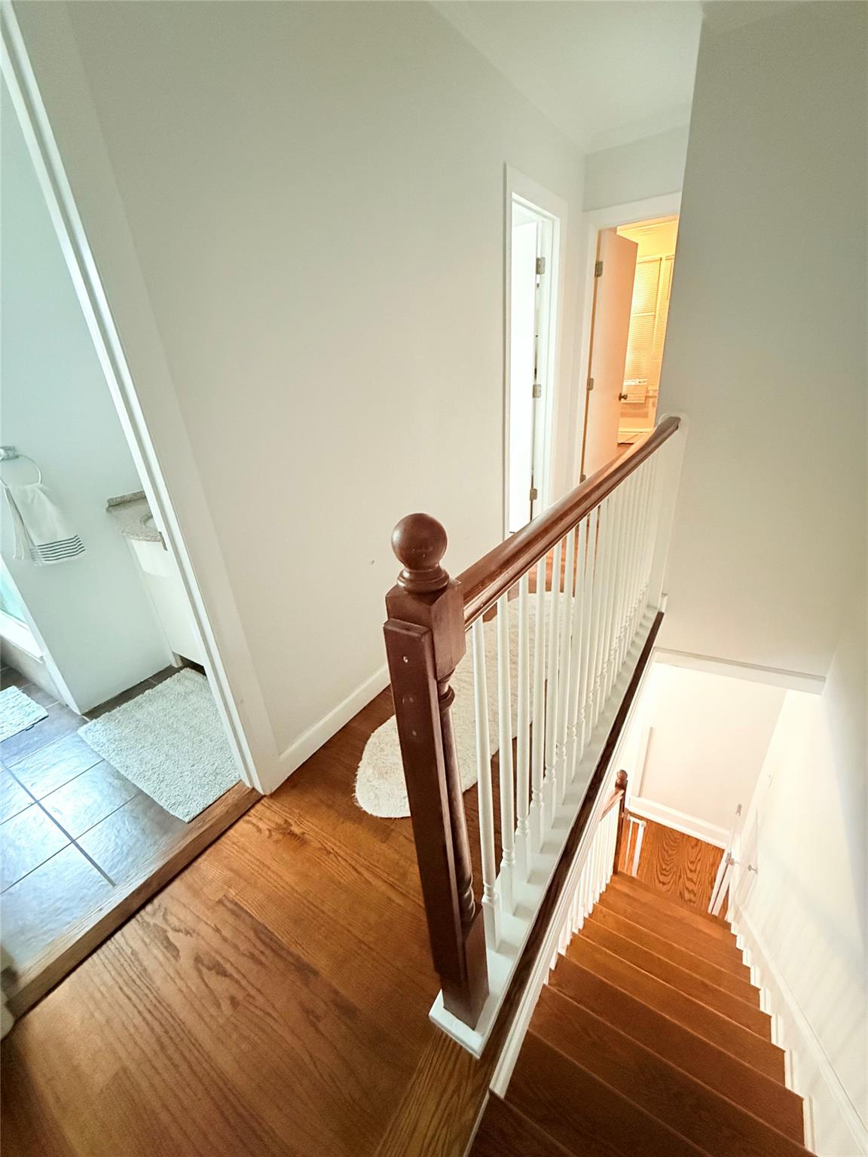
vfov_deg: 102.1
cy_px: 578
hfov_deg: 85.7
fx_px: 468
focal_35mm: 14
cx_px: 434
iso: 1250
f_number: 2.2
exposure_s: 1/60
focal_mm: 2.22
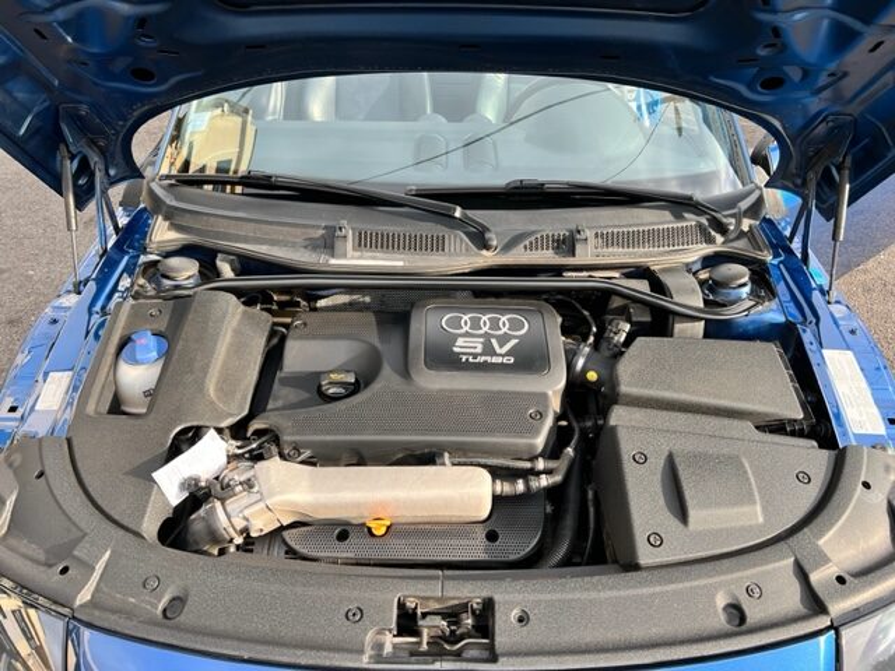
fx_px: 672
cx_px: 448
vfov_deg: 53.1
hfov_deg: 67.3
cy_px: 336
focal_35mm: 26
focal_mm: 5.7
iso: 50
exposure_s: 1/334
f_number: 1.5
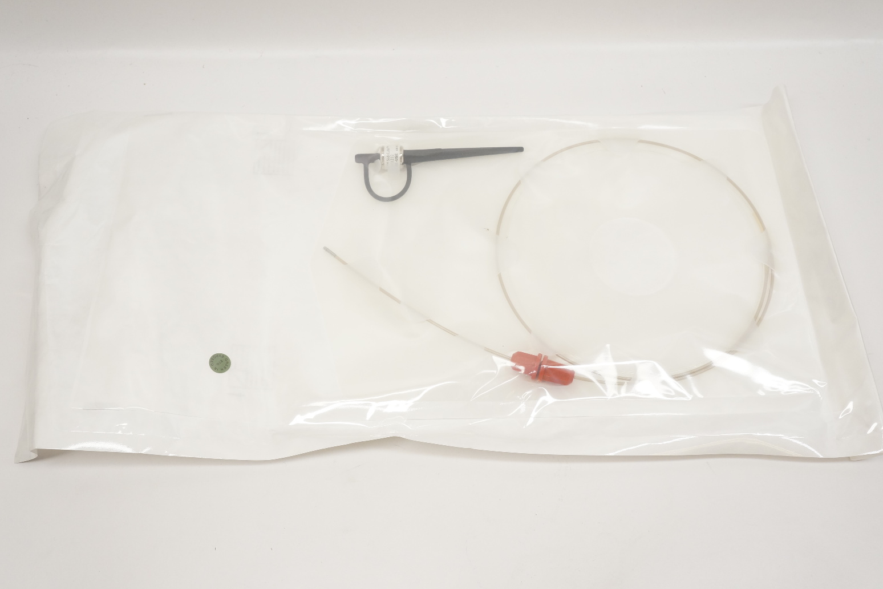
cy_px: 294
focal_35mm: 33
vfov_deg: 40.5
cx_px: 452
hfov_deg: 57.9
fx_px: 797
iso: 800
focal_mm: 21
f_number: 7.1
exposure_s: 1/125
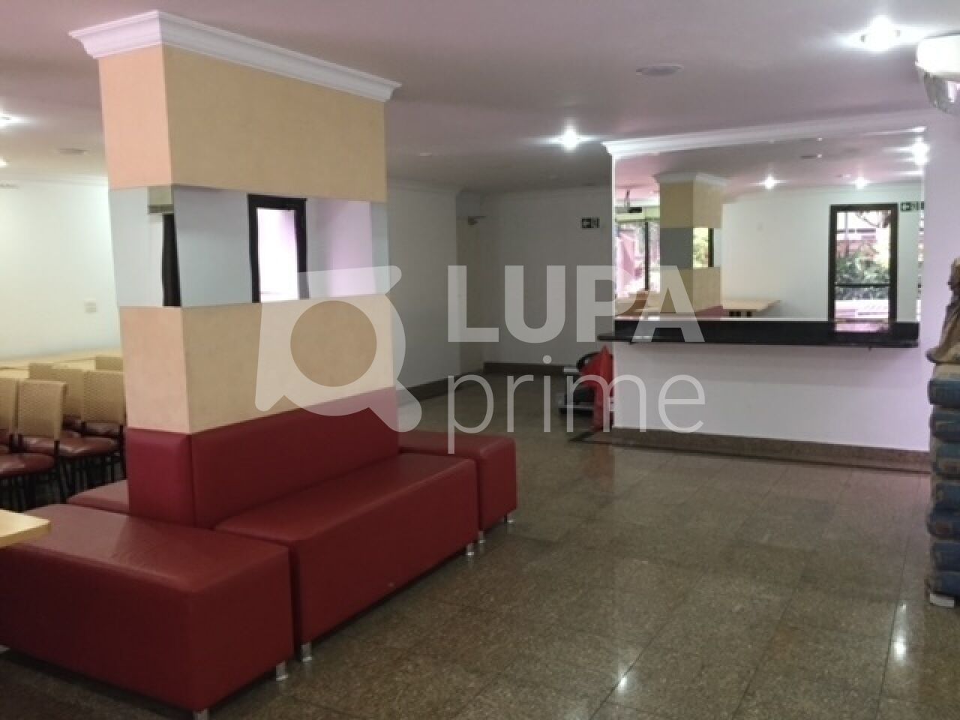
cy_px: 360
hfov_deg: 61.7
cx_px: 480
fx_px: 804
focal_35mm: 29
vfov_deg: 48.2
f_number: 2.2
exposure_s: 1/30
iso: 160
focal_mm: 4.15
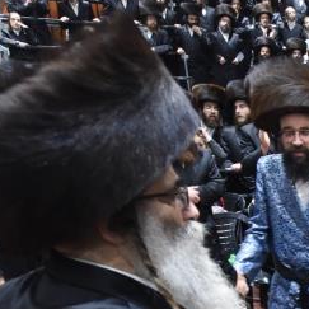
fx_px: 616
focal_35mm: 61
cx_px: 418
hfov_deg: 24.1
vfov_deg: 25.9
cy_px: 347
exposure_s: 1/125
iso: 3200
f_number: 4
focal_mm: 17
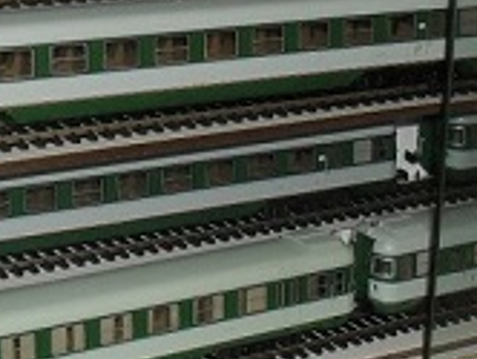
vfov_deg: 13.2
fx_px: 1546
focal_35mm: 112
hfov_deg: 17.5
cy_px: 79
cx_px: 226
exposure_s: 1/45
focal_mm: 8.7
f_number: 3.9
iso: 200
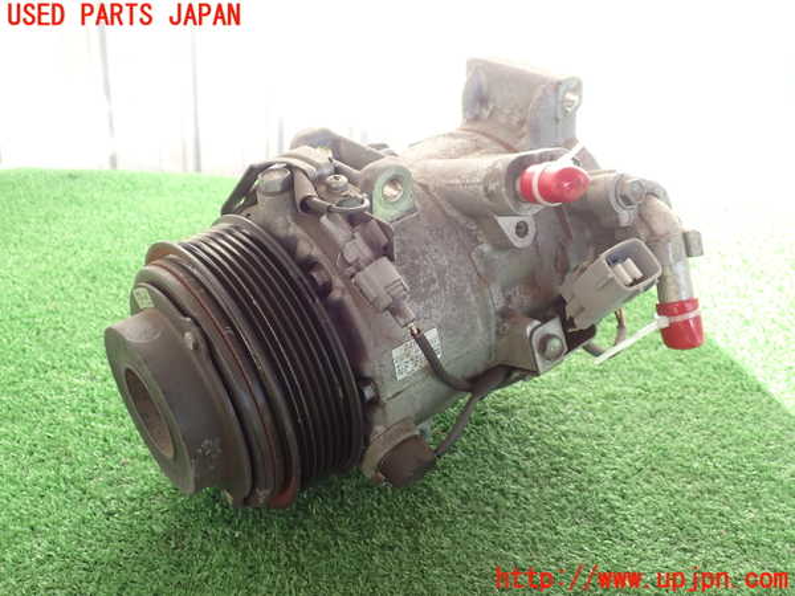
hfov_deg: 51.4
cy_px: 298
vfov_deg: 39.7
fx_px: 827
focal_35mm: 36
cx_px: 398
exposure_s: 1/100
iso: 100
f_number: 3.5
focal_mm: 6.37
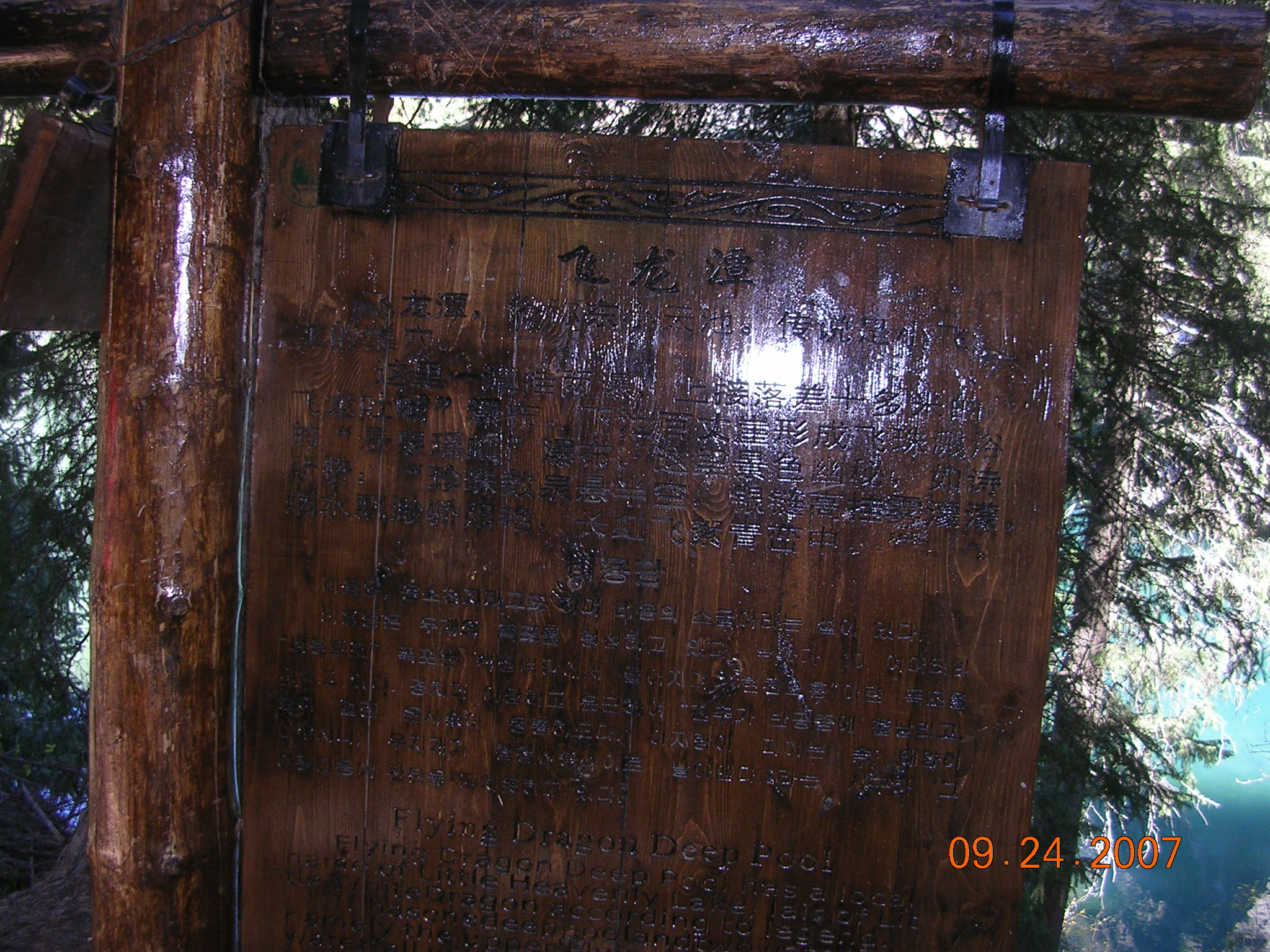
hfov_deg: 49.0
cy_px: 476
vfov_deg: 37.7
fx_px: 1394
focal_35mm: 38
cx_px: 635
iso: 50
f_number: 2.8
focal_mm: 5.8
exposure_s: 1/60.1
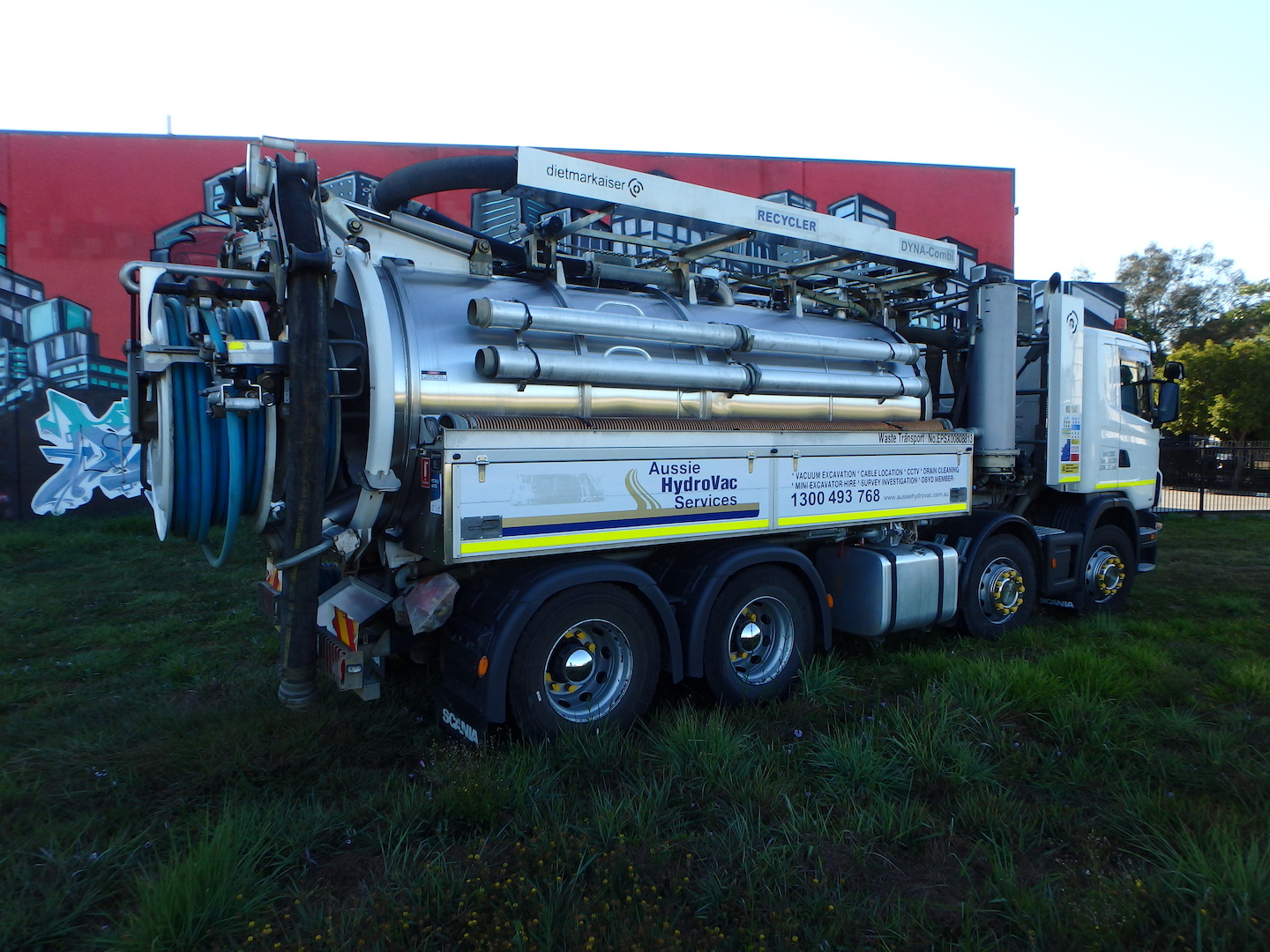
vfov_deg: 63.4
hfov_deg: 79.0
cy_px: 476
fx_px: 770
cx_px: 635
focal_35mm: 21
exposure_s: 1/320
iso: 125
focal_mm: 3.7
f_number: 3.5
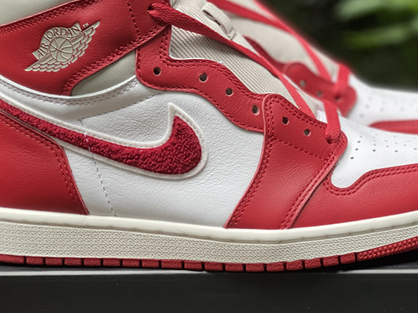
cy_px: 143
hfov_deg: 20.2
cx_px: 227
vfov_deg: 15.2
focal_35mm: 97
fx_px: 1171
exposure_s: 1/108
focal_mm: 7.5
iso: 250
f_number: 2.2
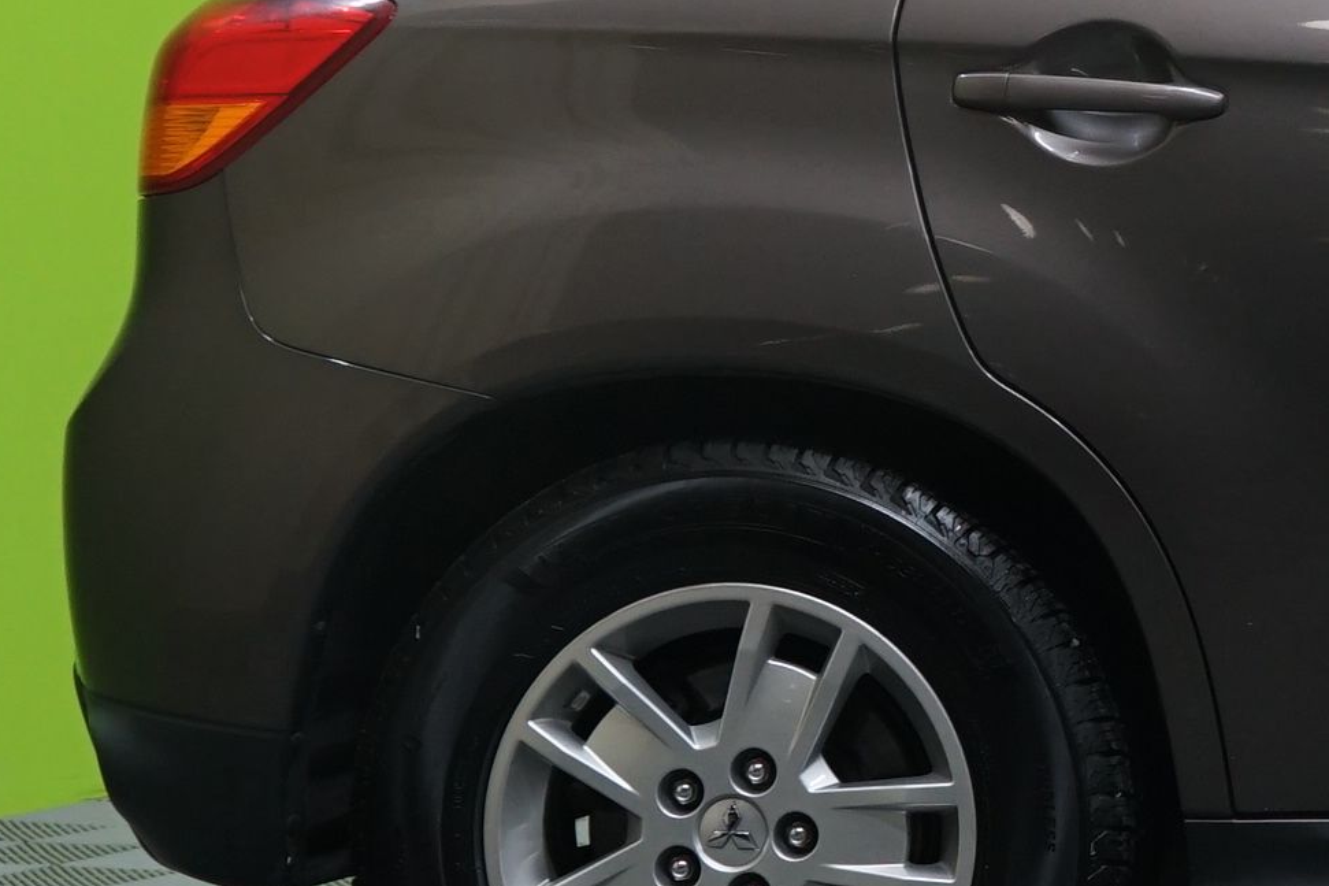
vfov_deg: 8.9
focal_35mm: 154
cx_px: 2347
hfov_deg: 12.3
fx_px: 5684
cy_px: 129
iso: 800
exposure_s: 1/25
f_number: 5.6
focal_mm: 38
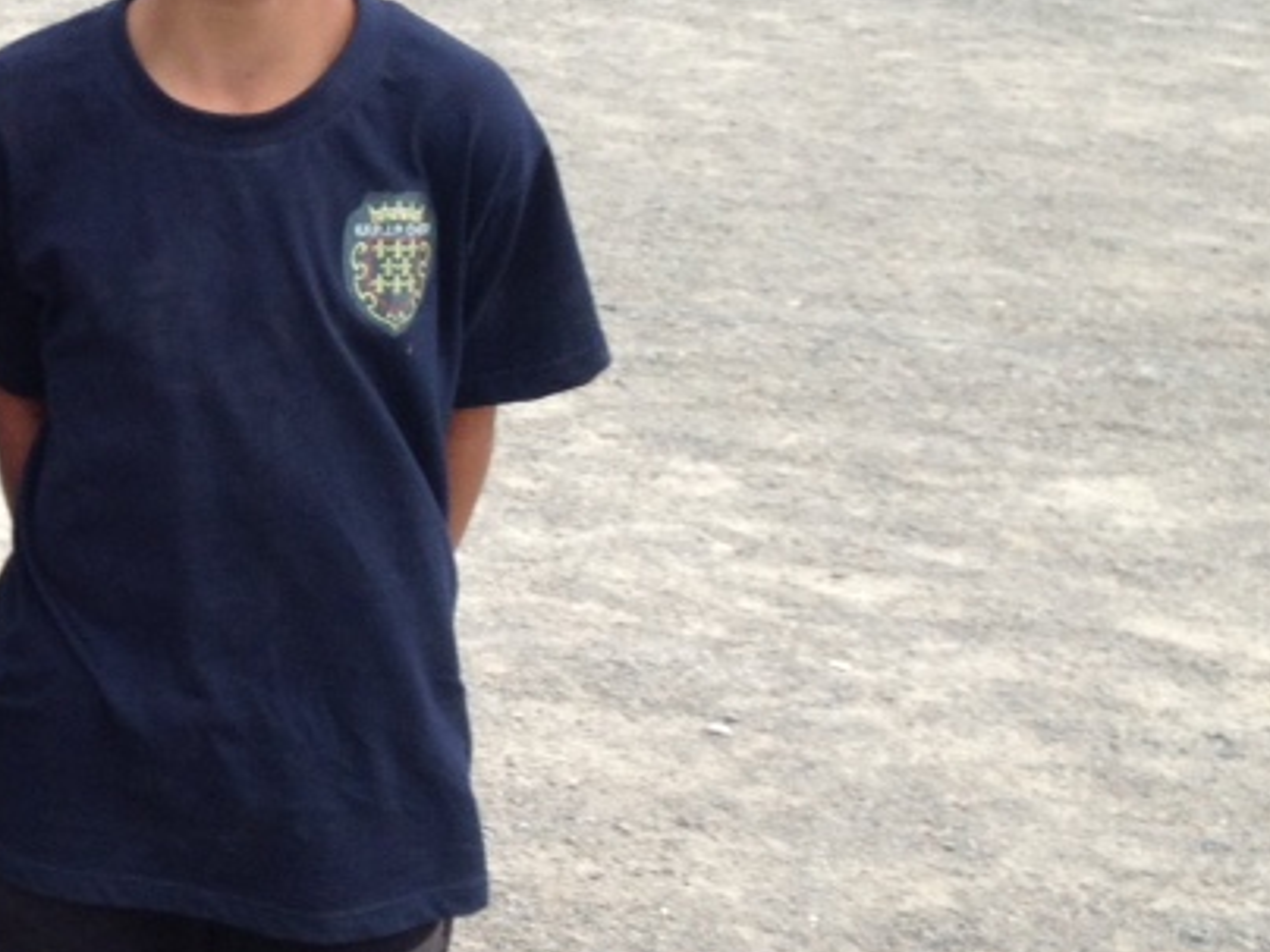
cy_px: 346
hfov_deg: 16.9
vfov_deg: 13.3
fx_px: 4072
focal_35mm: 111
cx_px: -295
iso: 50
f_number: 2.4
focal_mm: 4.28
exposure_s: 1/563
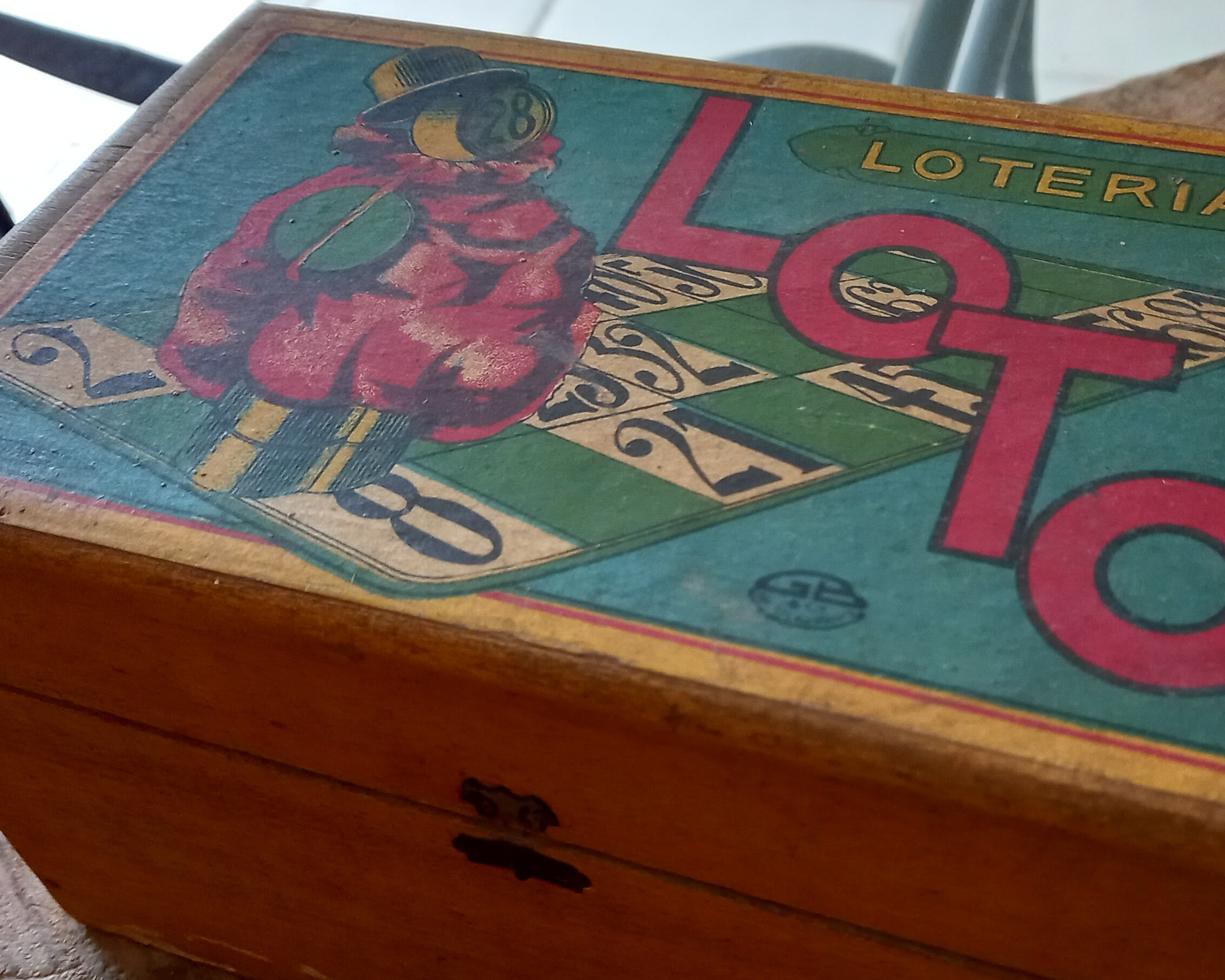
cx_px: 756
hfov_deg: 42.6
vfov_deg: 34.7
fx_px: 1559
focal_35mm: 43
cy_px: 605
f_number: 2
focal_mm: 4.6
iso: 400
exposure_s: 1/25
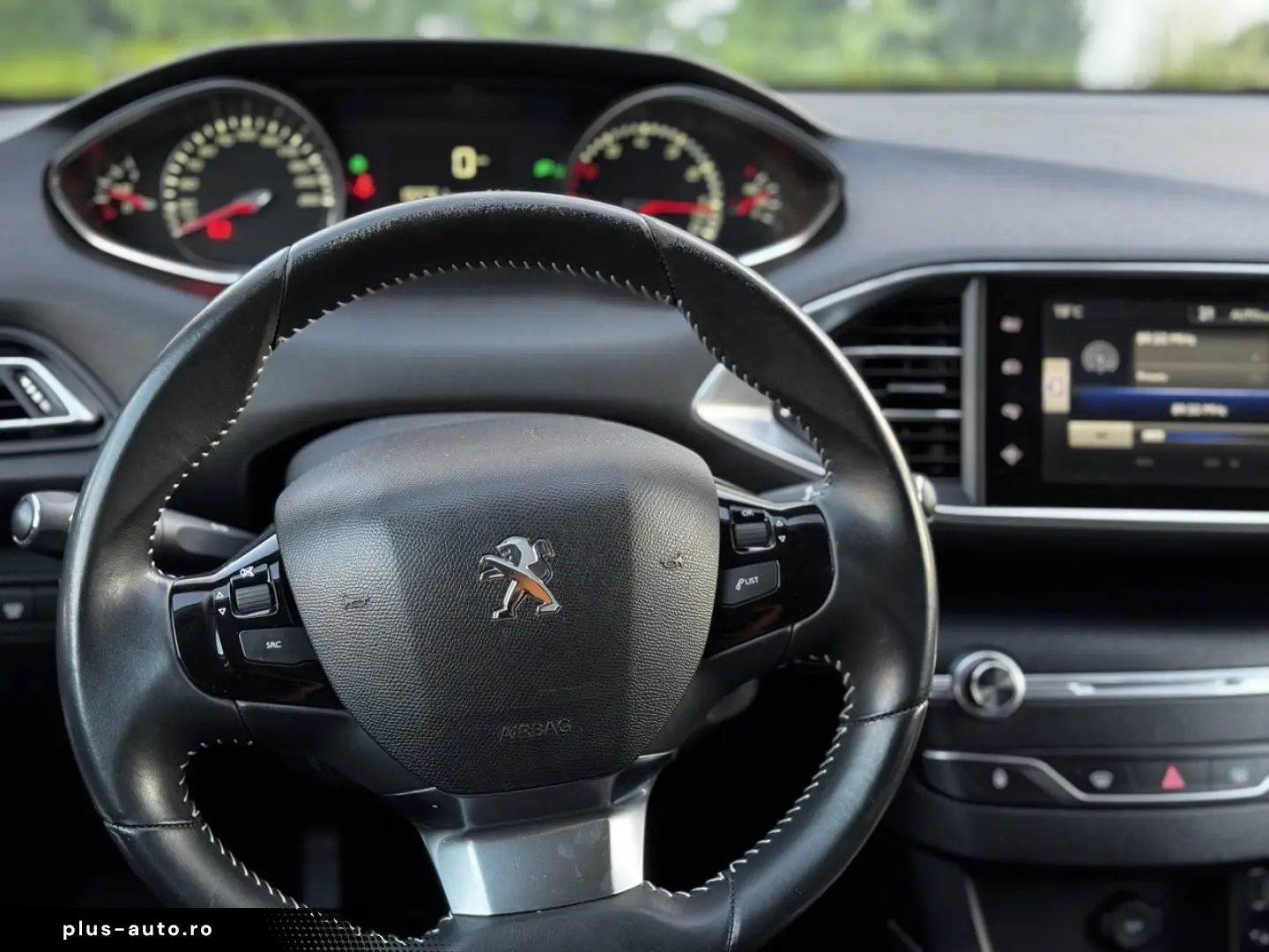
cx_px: 634
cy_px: 476
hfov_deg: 39.7
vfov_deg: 30.3
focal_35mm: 48
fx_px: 1760
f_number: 1.78
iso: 320
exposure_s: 1/40
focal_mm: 6.76
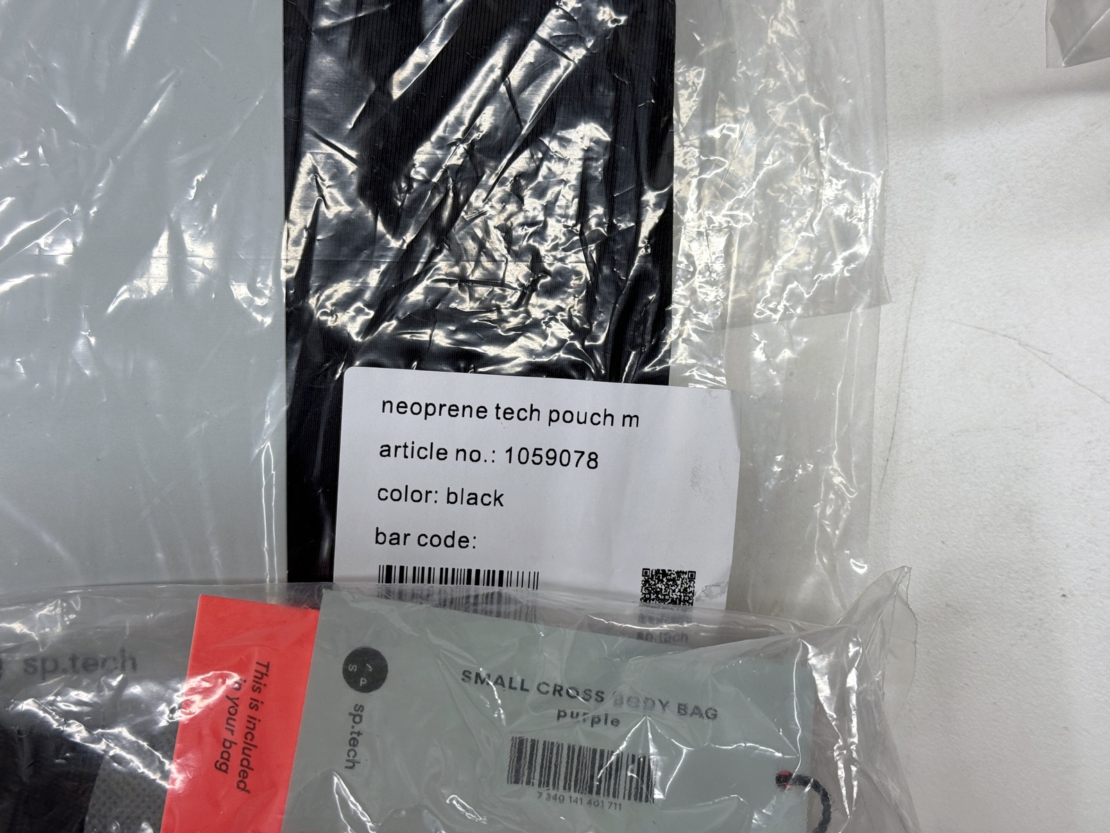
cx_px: 555
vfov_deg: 30.3
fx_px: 1539
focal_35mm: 48
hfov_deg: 39.7
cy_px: 416
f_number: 1.78
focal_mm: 6.76
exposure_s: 1/298
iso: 64
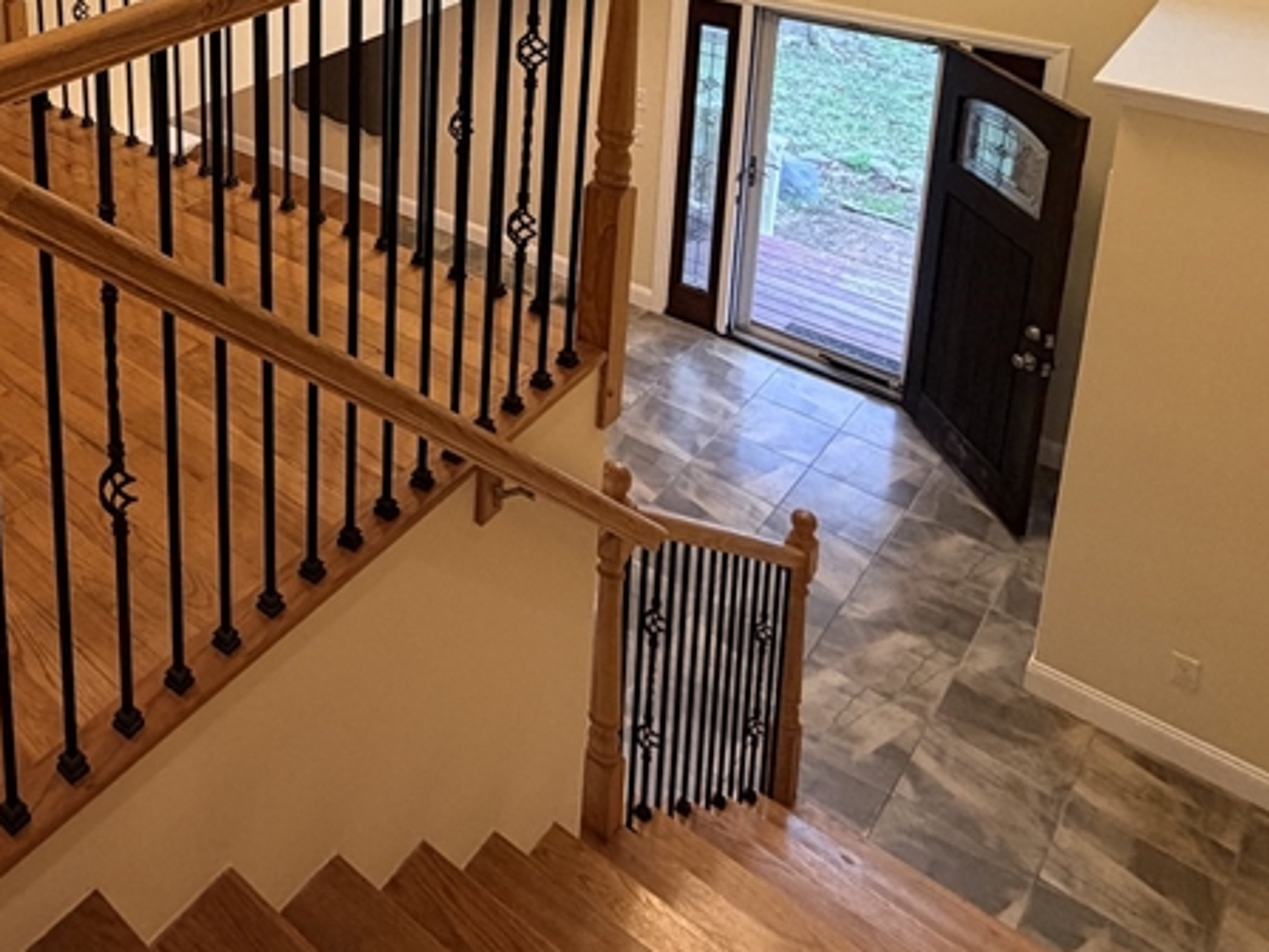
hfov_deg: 48.9
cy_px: -82
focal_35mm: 32
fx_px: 1173
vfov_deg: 37.4
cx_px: 65
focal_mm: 2.22
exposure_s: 1/60
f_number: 2.2
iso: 160
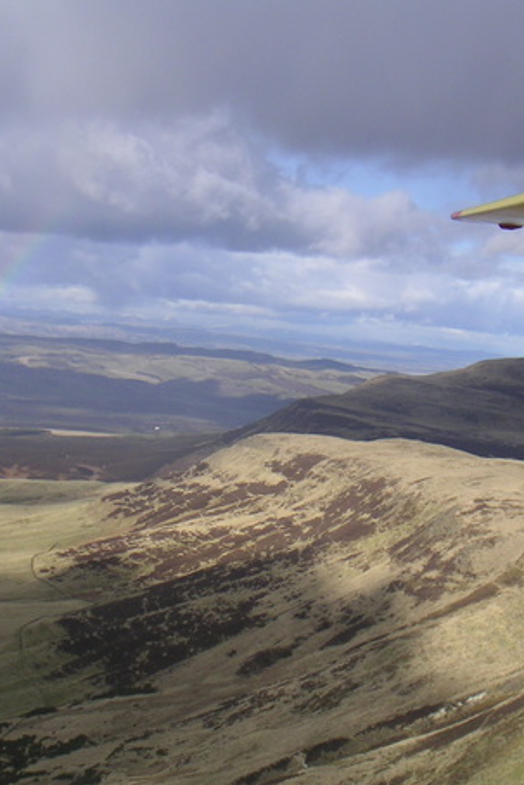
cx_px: 222
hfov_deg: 23.4
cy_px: 420
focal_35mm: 58
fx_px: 1265
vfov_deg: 34.5
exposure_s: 1/180
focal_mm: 6
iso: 50
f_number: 6.7
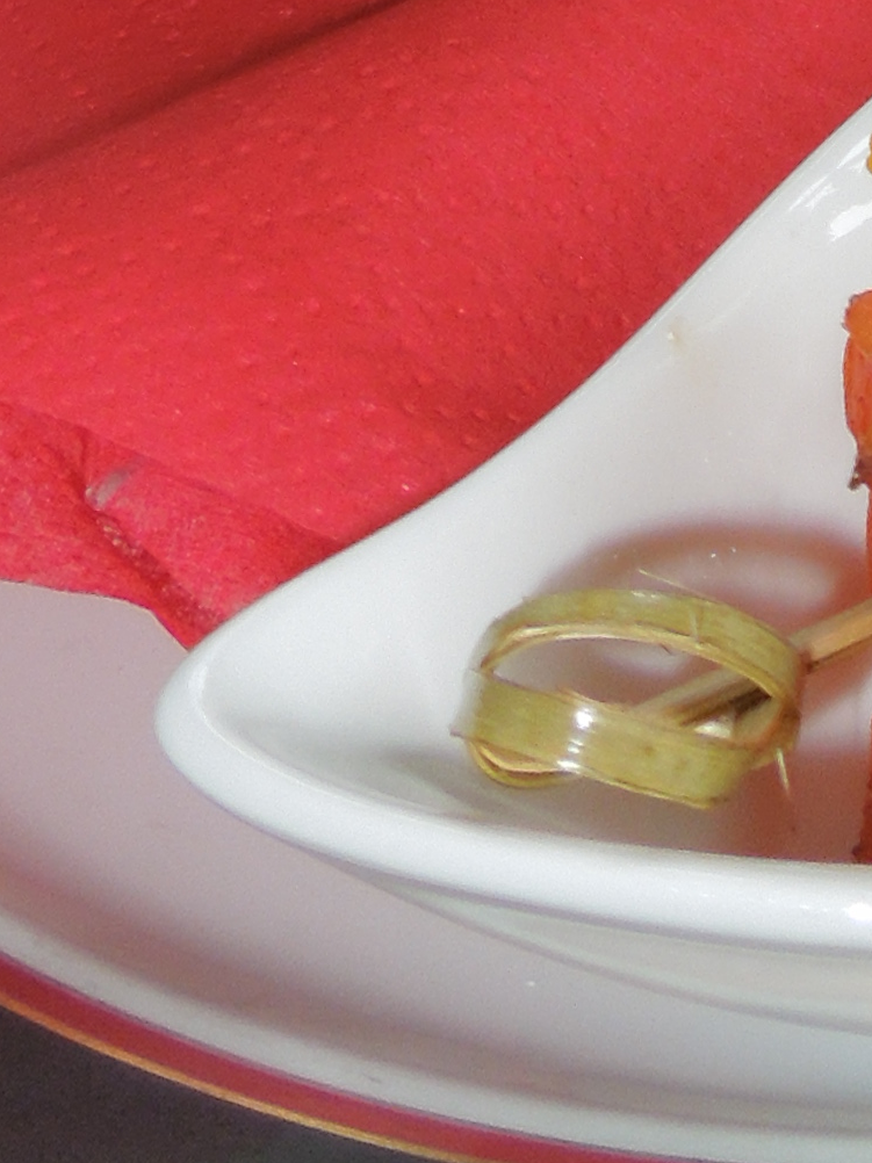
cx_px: 1154
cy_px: -874
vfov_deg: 15.1
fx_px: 3864
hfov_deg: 12.5
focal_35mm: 115
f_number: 3.3
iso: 100
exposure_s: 1/100
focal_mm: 4.5
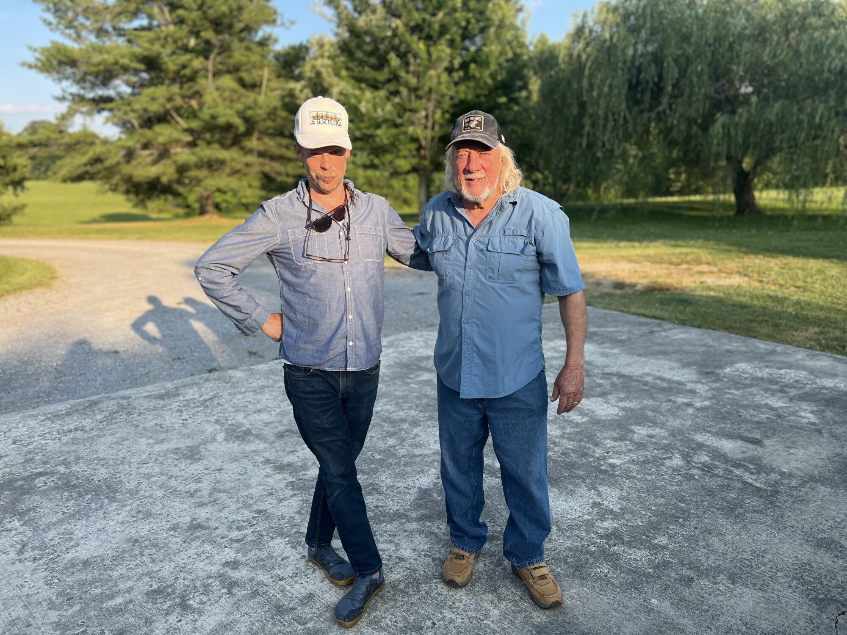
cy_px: 318
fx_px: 636
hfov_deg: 67.3
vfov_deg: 53.1
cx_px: 424
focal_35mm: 26
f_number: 1.5
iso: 50
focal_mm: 5.7
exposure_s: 1/1135
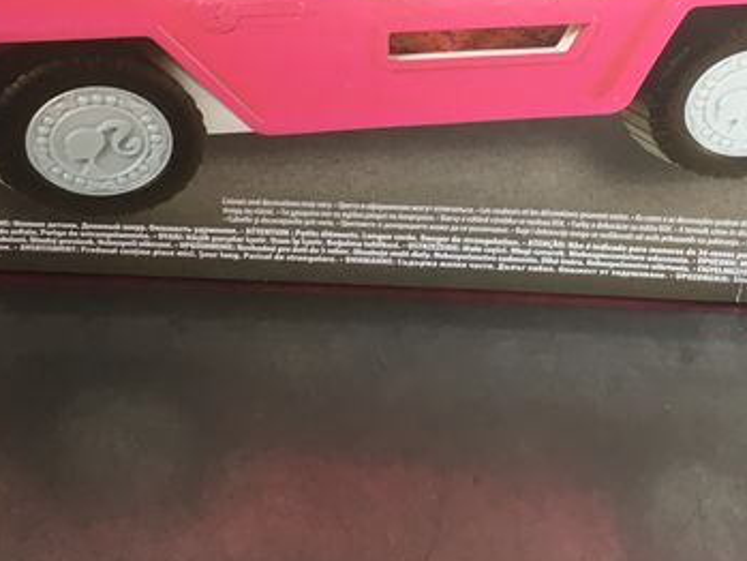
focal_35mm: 83
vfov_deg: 16.5
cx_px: 464
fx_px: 1792
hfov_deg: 23.5
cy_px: -223
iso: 25
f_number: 2.2
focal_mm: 4.15
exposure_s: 1/33
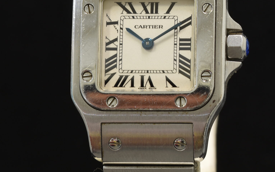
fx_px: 1731
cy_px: 53
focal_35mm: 231
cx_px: 158
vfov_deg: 5.7
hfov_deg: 9.1
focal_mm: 90
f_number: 13
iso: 100
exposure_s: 1
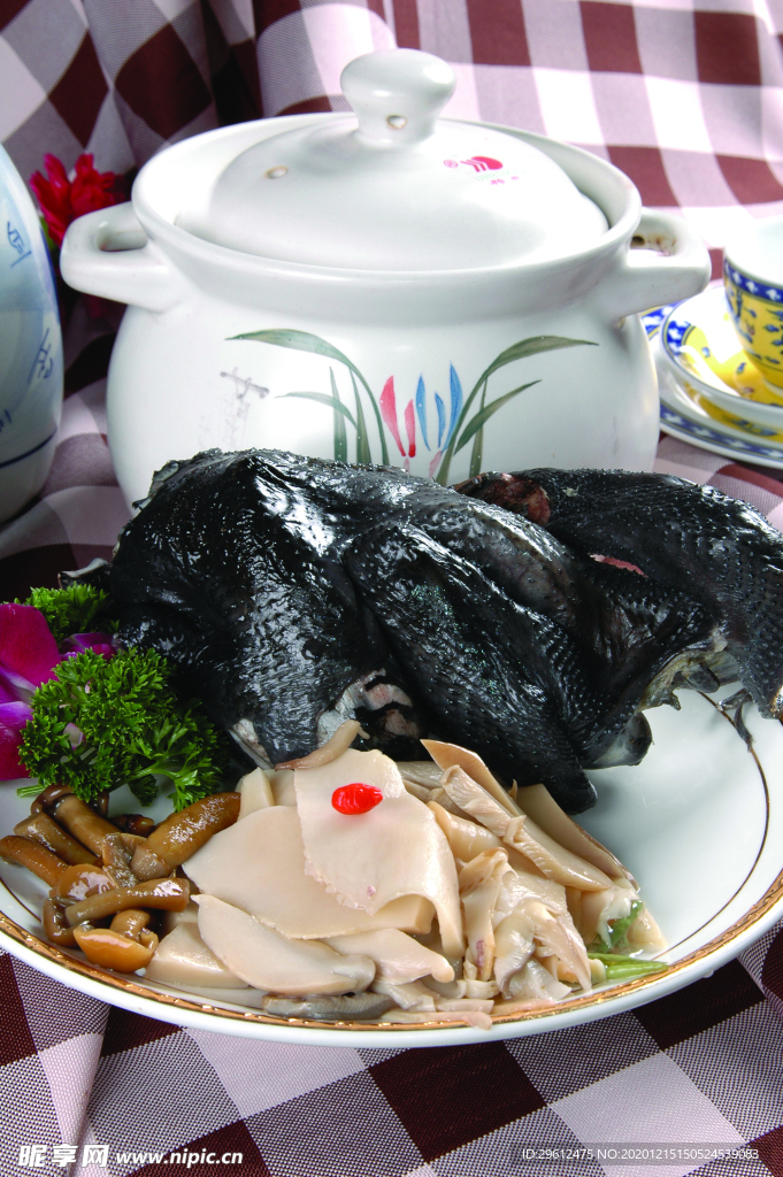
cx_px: 392
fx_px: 2353
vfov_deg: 28.1
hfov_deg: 18.9
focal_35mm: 72
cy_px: 588
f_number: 14
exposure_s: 1/200
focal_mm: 48
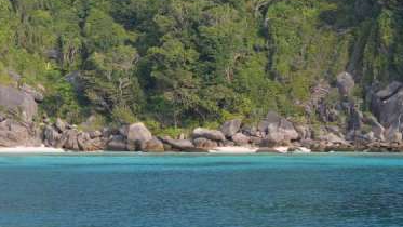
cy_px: 99
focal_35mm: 99
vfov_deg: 12.2
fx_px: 1058
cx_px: 43
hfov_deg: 21.1
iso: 100
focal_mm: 44
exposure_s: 1/125
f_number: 5.6
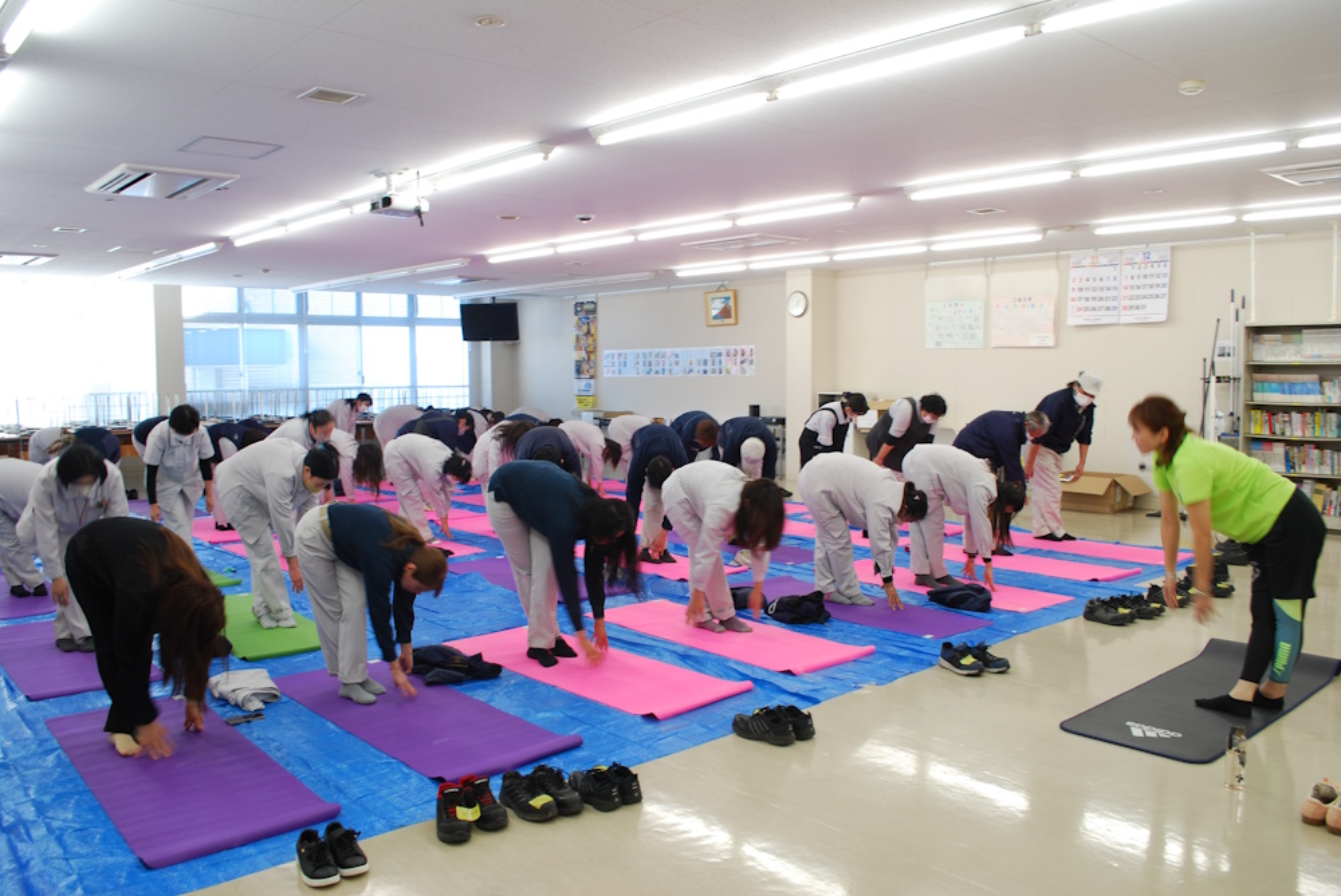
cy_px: 448
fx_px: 1007
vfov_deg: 48.0
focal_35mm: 27
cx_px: 670
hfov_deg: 67.3
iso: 200
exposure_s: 1/15
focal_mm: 18
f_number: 5.6
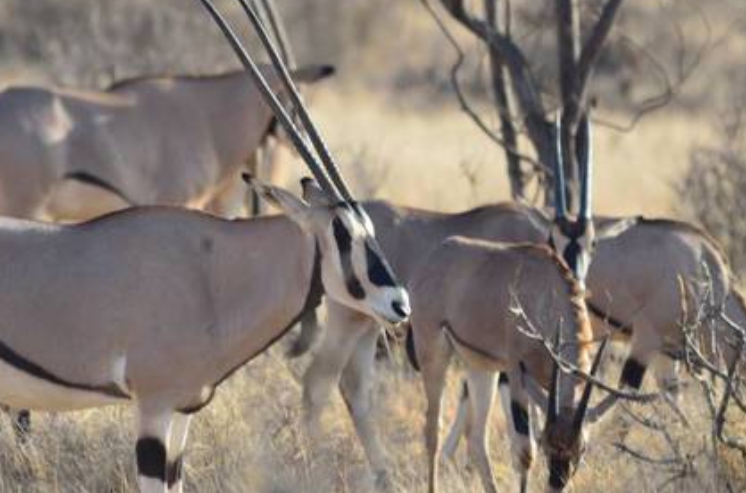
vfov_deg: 1.4
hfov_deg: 2.1
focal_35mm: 1005
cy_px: 192
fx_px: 20763
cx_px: 296
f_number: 5.6
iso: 250
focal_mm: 400
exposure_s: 1/400
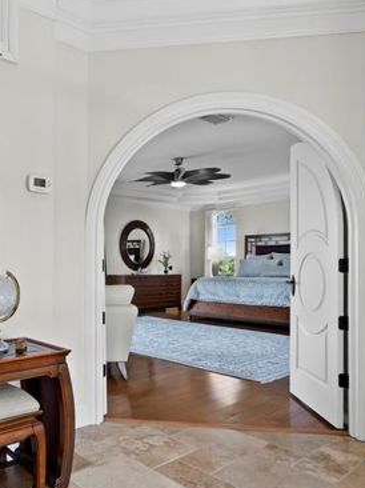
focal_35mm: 27
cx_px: 63
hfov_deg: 47.9
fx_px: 380
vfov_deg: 65.3
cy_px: 263
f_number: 10
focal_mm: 7
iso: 250
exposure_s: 1/5
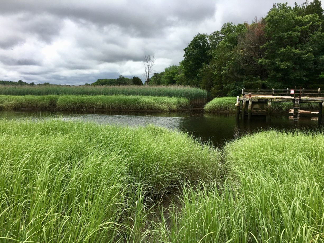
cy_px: 122
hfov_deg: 61.6
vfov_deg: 48.2
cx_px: 162
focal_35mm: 29
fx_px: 271
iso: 25
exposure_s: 1/1538
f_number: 2.2
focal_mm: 4.15
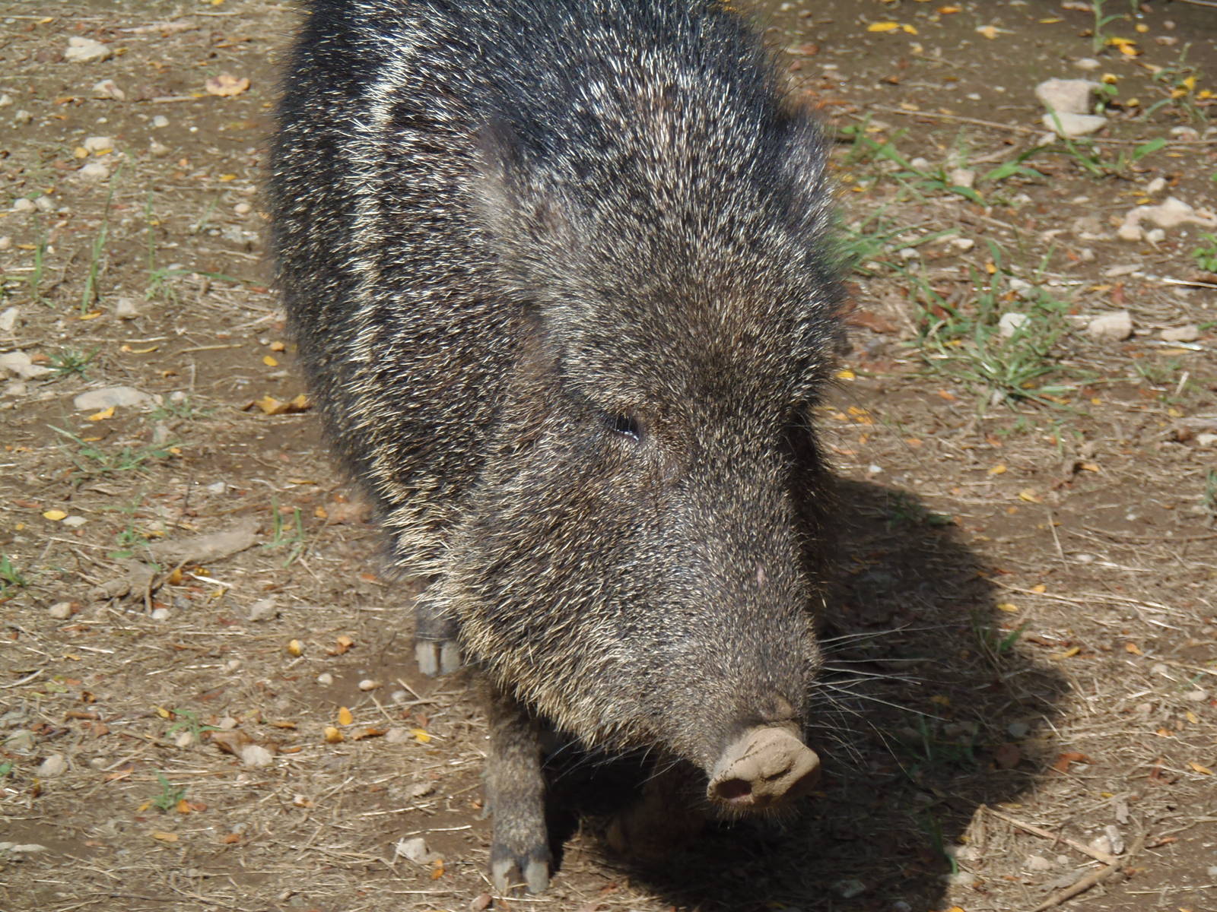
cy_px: 456
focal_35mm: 326
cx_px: 608
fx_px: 11461
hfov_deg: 6.1
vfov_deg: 4.6
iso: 64
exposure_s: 1/400
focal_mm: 60.4
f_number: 5
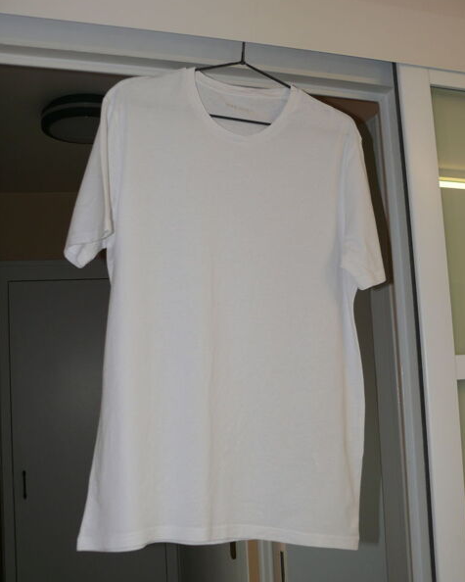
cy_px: 292
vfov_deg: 44.8
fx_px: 705
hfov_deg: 36.5
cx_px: 233
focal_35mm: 41
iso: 100
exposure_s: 1/30
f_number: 2.8
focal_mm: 8.1
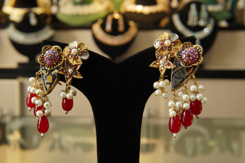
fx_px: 306
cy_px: 82
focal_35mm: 45
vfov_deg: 29.9
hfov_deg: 43.6
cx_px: 122
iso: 2000
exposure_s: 1/80
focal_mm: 30
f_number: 8
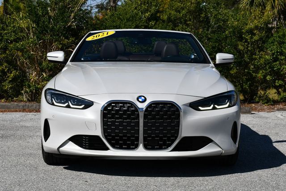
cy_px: 96
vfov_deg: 17.1
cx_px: 143
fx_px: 636
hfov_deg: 25.3
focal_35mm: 80
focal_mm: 40
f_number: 10
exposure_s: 1/400
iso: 100
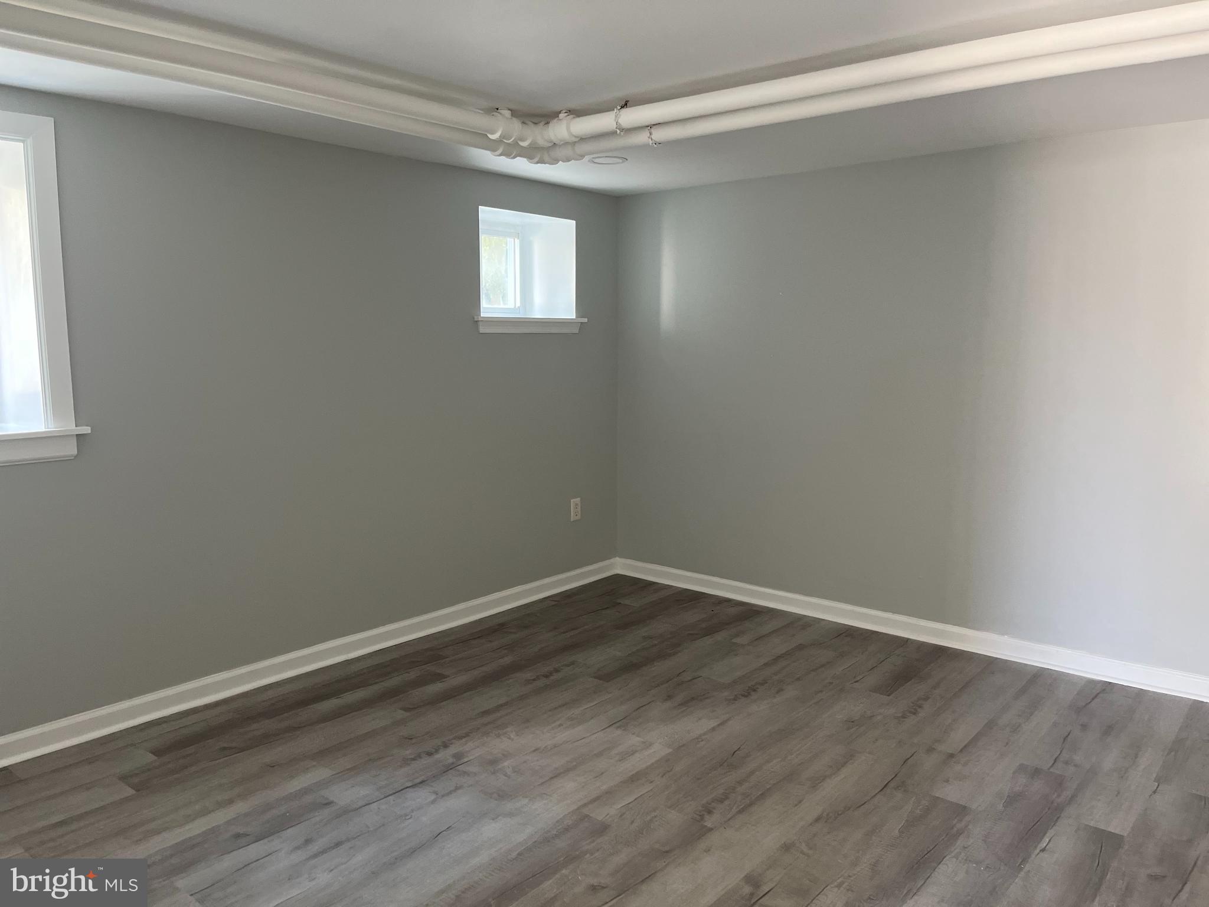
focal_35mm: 26
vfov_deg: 53.1
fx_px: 908
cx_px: 604
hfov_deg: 67.3
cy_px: 454
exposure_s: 1/60
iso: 200
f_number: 1.6
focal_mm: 5.1
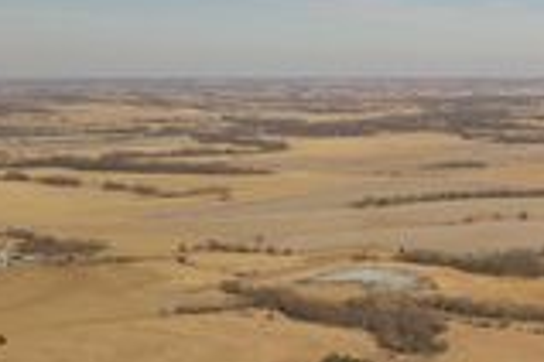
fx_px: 1148
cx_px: 662
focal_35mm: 76
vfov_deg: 17.6
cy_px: 333
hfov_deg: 24.1
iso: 100
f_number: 5.6
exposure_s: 1/240
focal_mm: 10.26
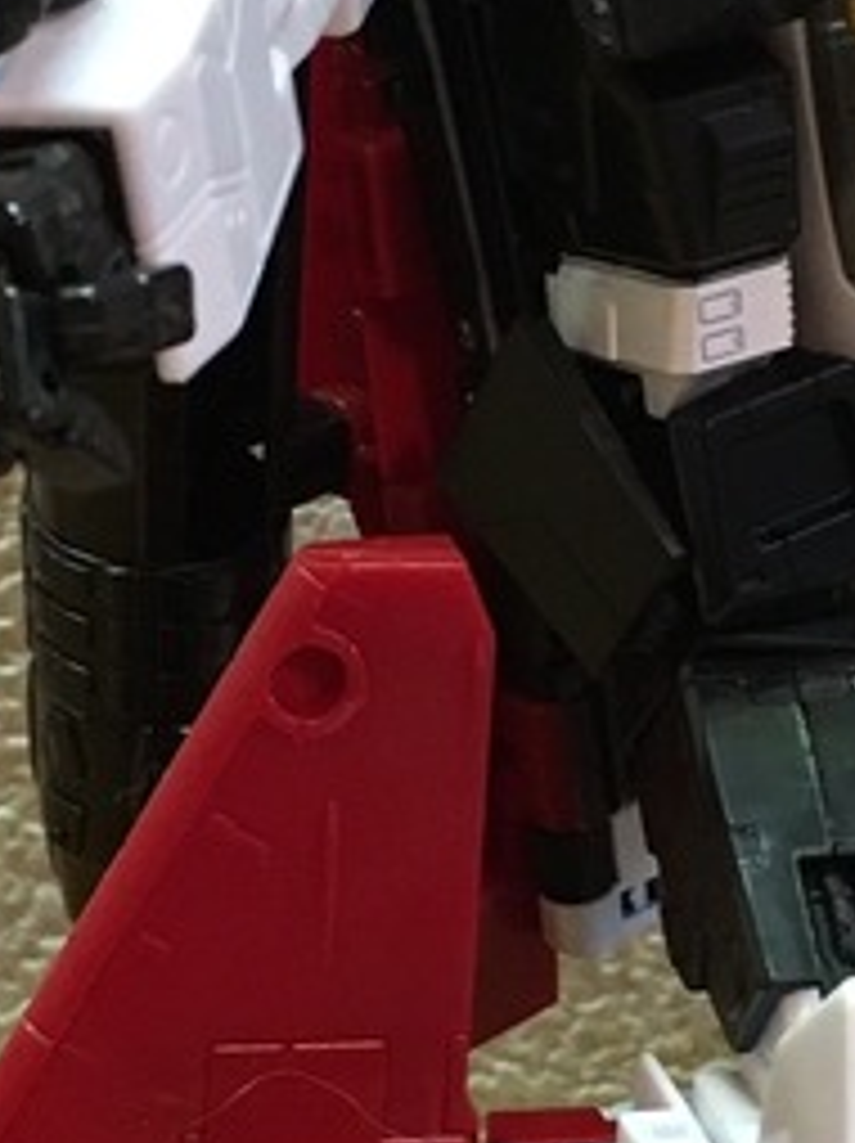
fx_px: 3860
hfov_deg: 12.6
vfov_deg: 16.8
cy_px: 630
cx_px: 580
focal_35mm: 117
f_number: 2.2
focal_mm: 4.15
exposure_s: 1/30
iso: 160
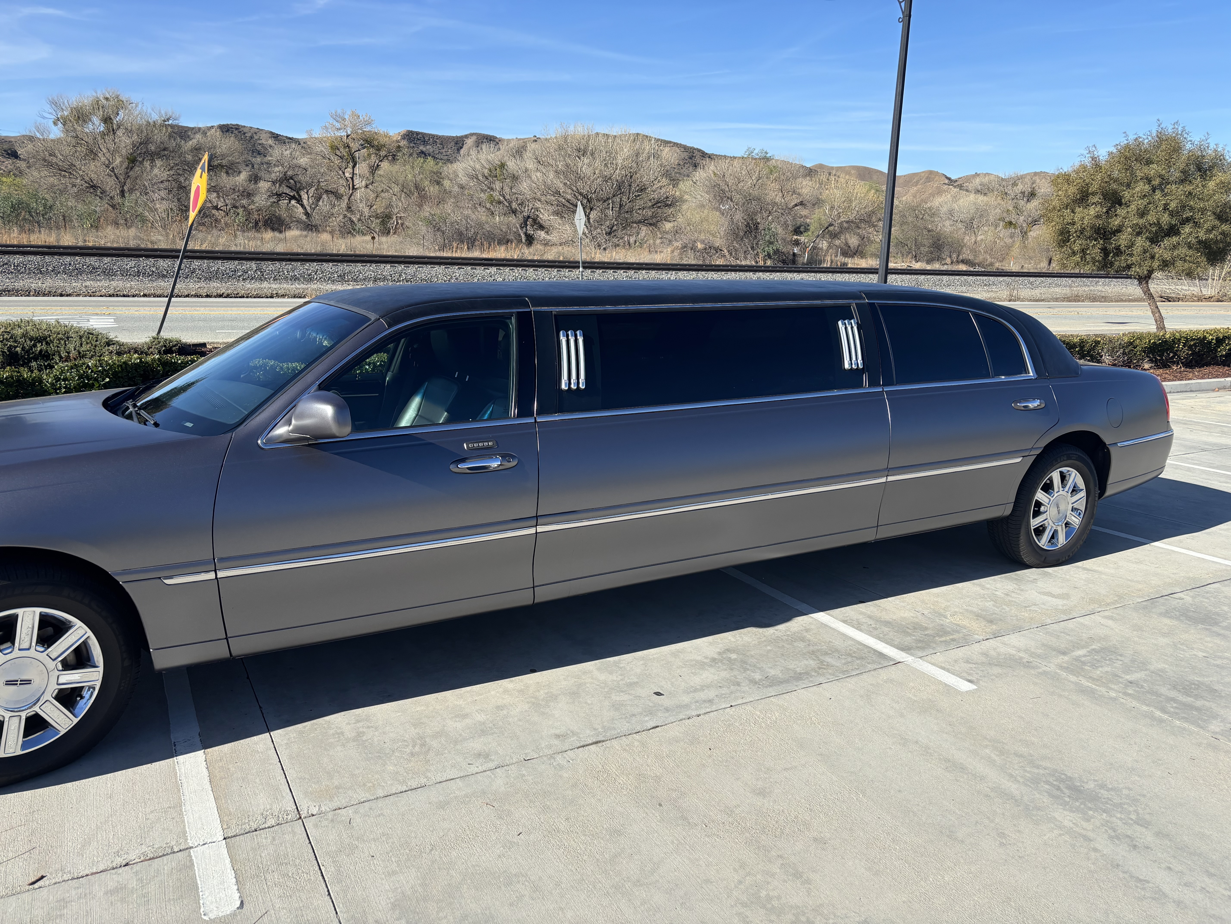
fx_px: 925
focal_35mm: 26
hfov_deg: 67.3
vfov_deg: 53.1
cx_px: 616
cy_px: 462
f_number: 1.6
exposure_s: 1/2398
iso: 50
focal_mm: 5.96
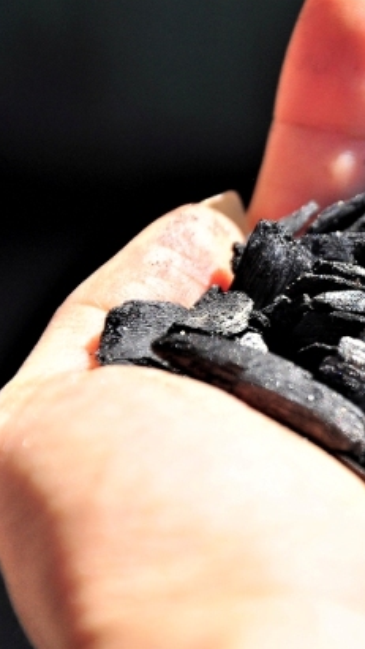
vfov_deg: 8.7
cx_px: 394
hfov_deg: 4.9
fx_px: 4283
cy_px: 324
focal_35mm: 249
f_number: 5.6
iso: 250
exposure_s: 1/640
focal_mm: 105
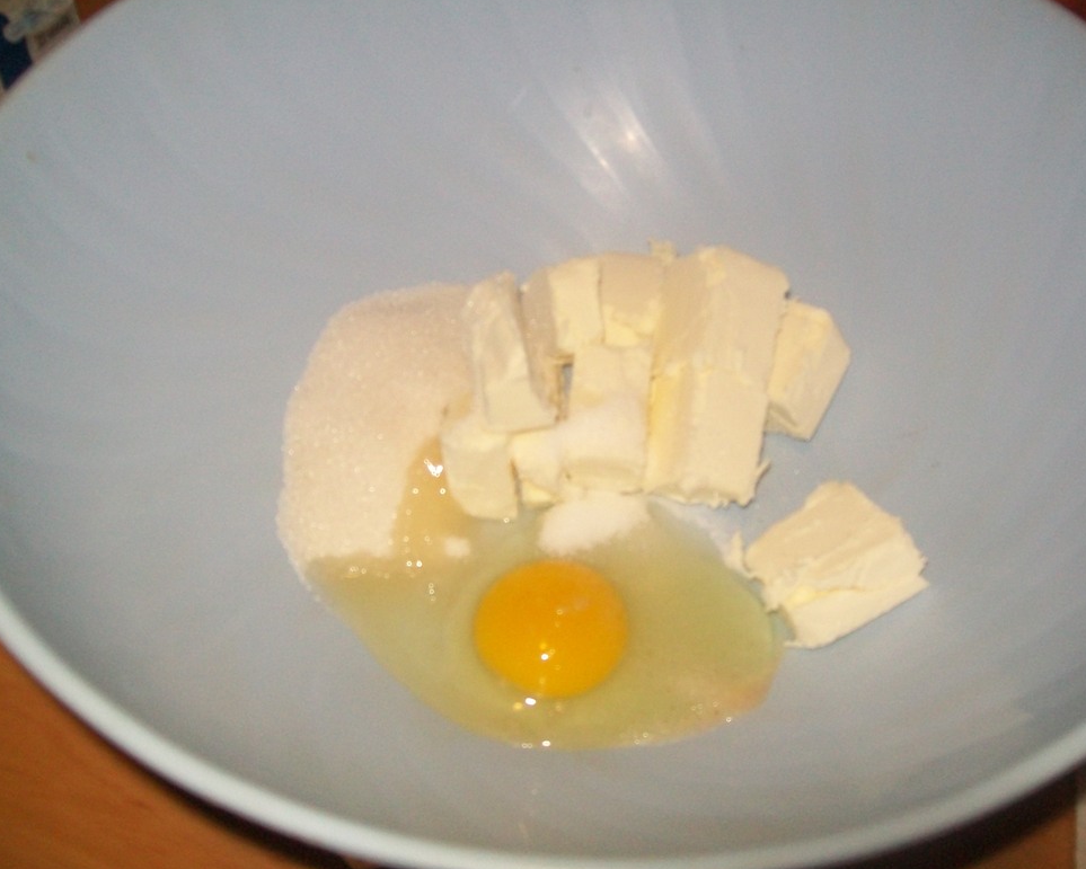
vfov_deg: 39.2
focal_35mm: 38
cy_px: 437
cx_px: 560
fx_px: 1222
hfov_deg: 47.9
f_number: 2.7
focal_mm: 6
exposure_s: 1/60
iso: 160
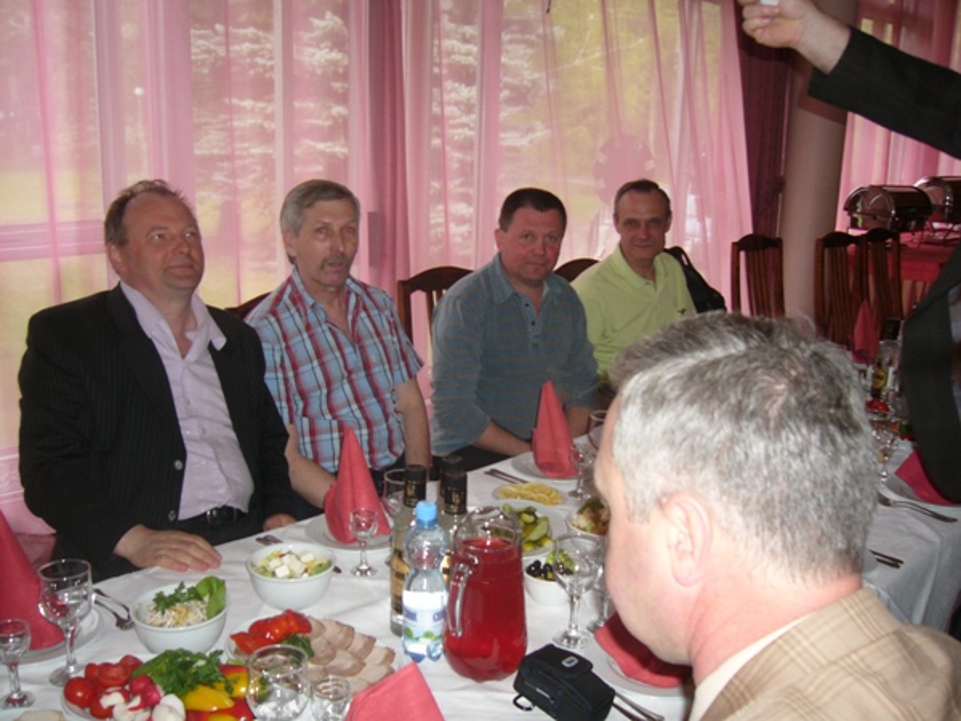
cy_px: 360
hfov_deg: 52.6
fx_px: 972
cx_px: 480
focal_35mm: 35
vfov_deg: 40.7
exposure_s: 1/60
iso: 150
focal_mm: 5.8
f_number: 2.8
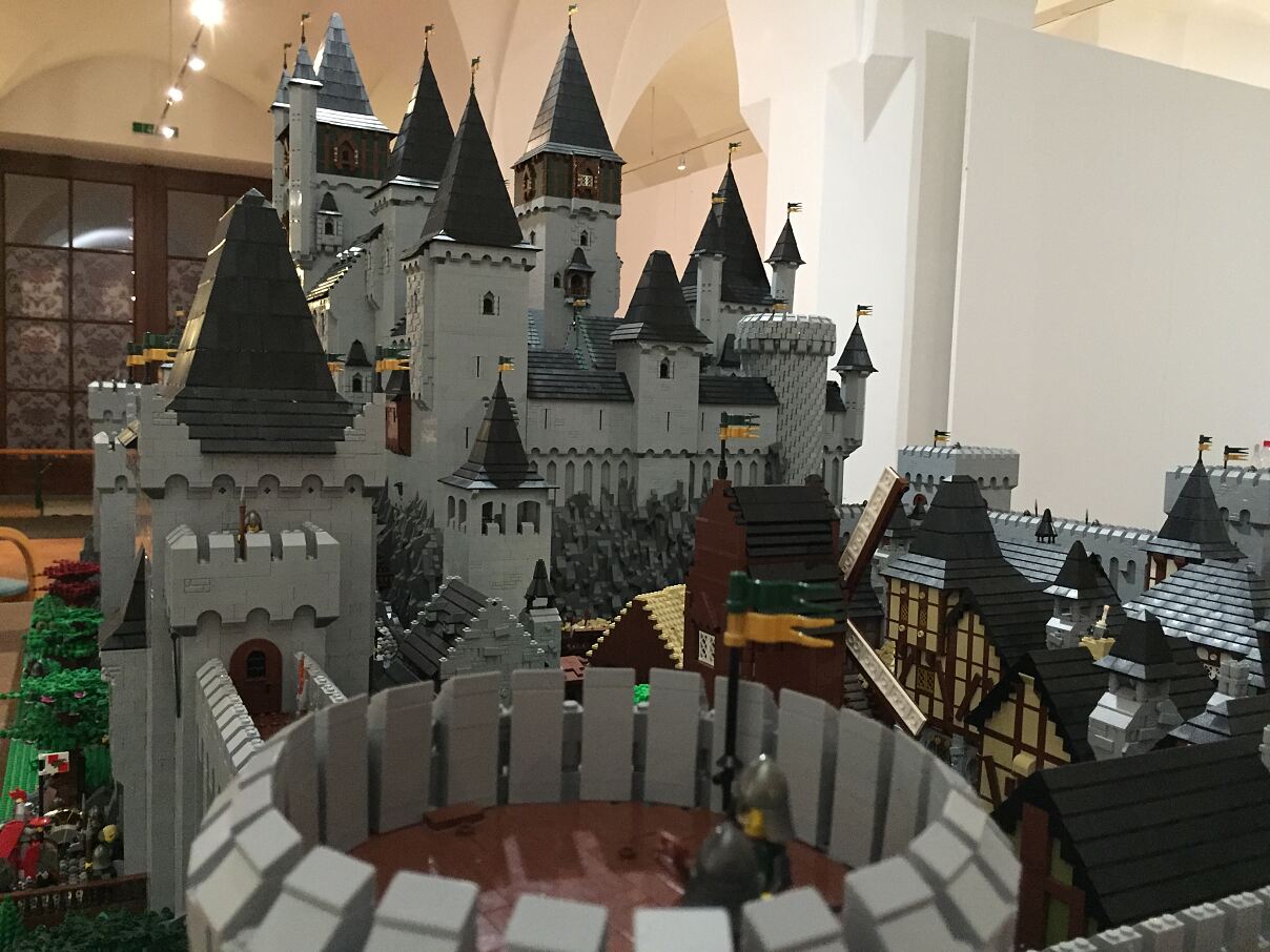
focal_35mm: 29
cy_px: 476
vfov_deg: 48.2
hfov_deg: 61.7
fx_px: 1064
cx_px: 635
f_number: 2.2
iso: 320
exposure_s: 1/17
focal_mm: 4.15
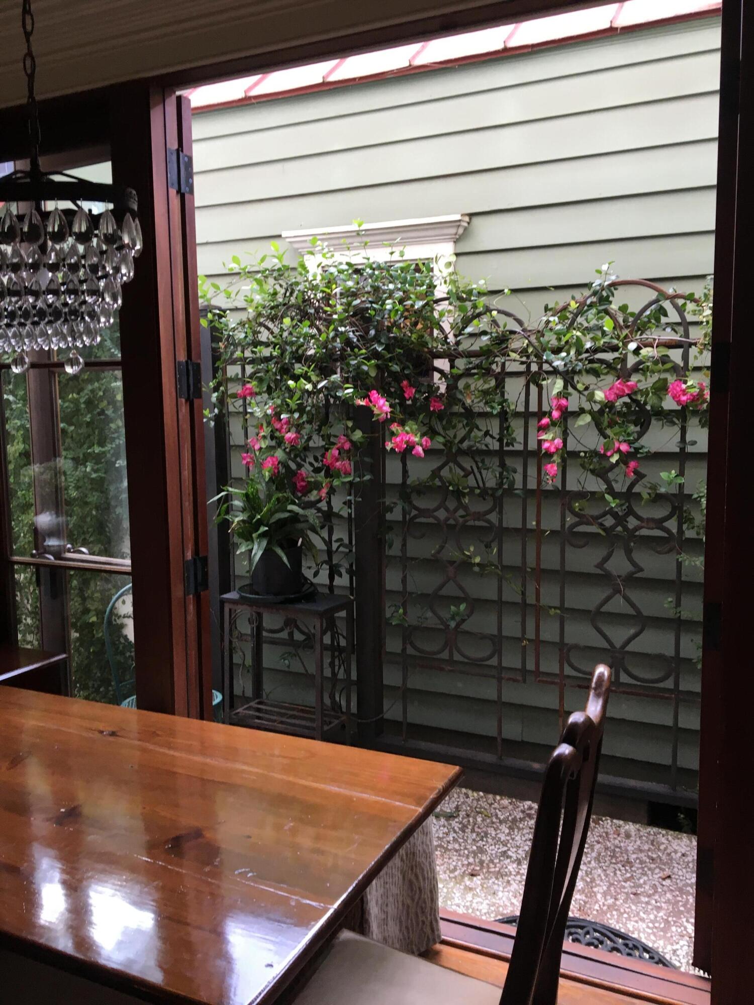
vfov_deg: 61.7
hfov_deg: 48.2
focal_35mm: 29
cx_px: 377
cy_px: 502
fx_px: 842
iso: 25
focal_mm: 4.15
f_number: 2.2
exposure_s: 1/30
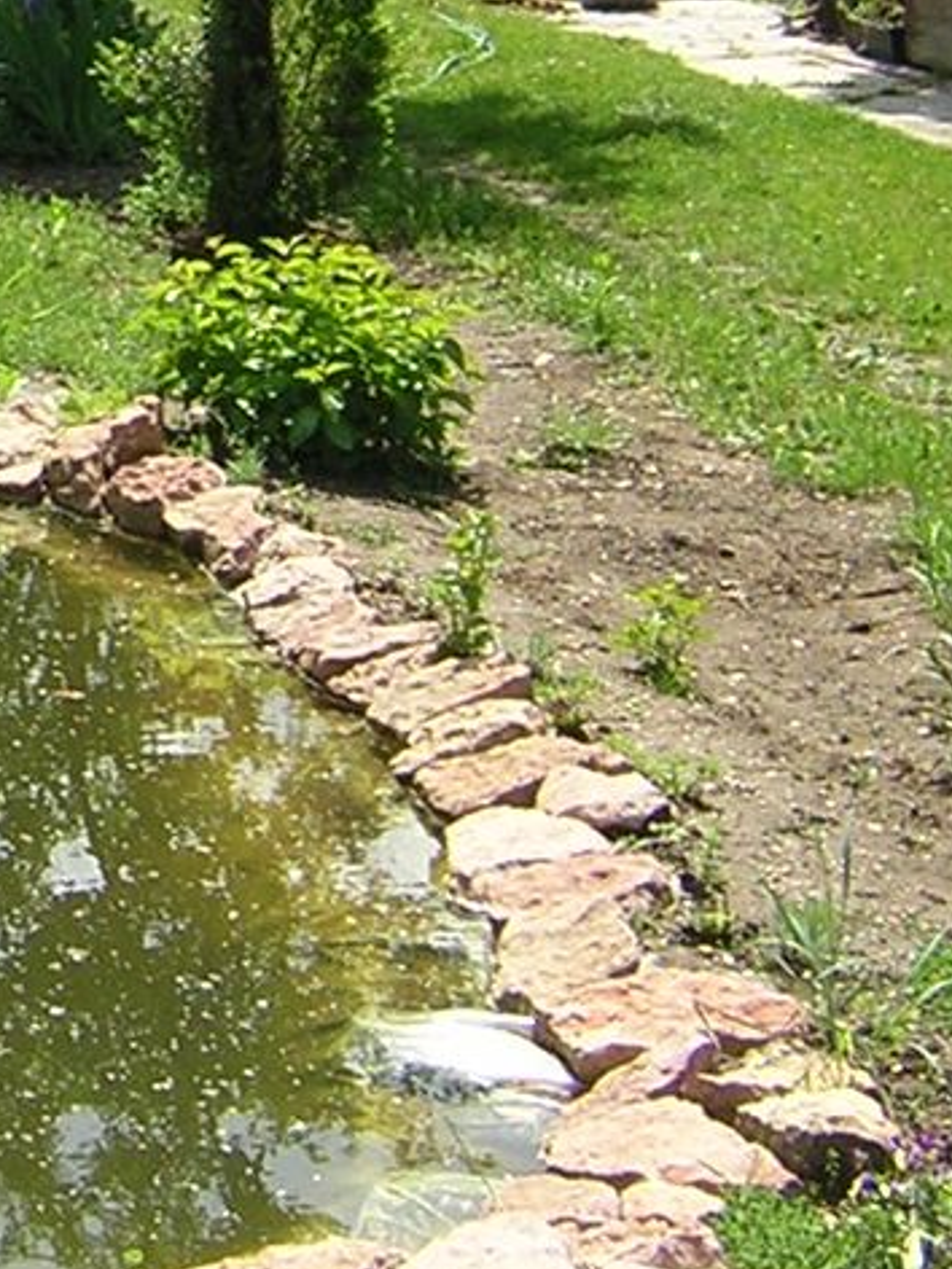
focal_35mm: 104
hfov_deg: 13.6
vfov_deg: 18.6
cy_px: 155
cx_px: -358
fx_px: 3814
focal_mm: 4.7
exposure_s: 1/187
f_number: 5.2
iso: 100
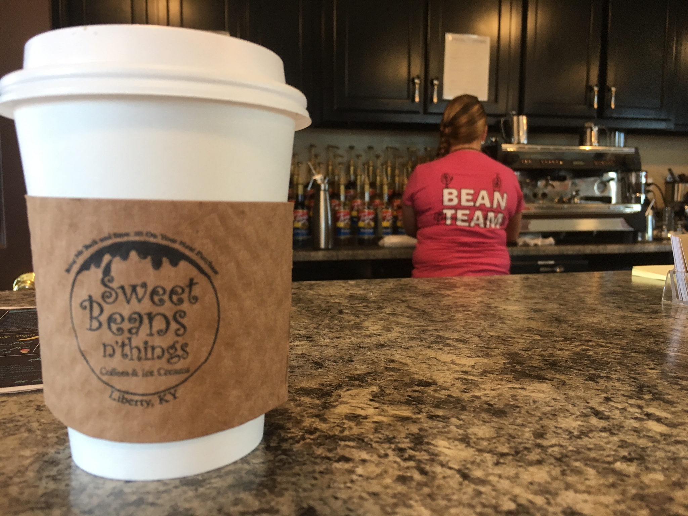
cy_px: 258
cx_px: 344
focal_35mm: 29
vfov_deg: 48.2
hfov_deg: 61.7
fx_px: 576
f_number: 2.2
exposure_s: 1/30
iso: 40
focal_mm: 4.15
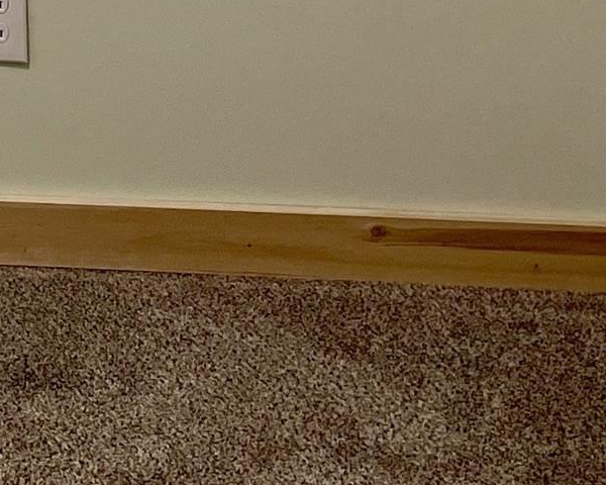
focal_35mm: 130
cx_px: -422
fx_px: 2332
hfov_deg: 13.5
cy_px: -479
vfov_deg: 10.8
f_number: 1.6
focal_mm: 4.2
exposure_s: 1/118
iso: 125
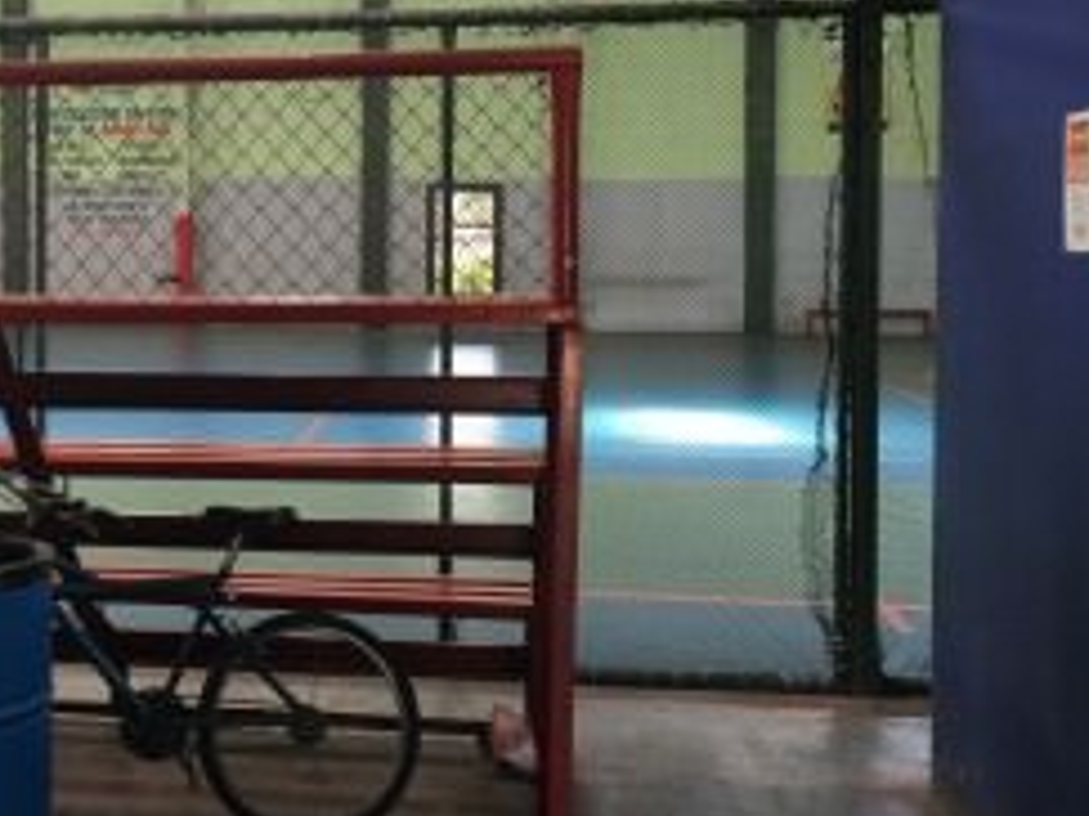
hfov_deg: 36.3
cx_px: 231
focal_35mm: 51
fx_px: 1604
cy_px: 282
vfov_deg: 28.4
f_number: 2.2
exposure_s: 1/15
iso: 50
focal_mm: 4.15
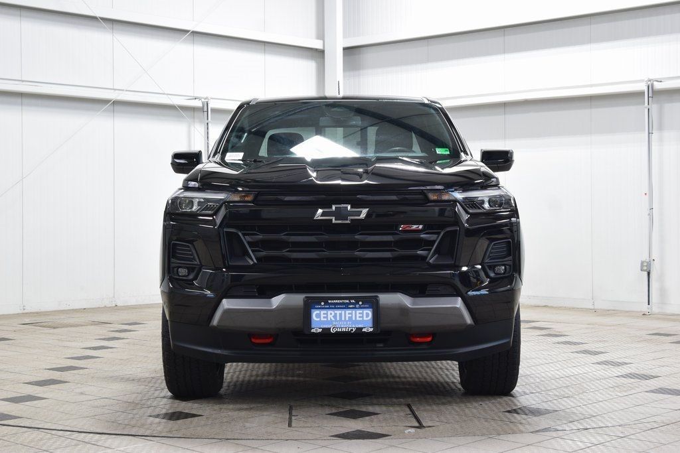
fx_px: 1133
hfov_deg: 33.4
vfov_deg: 22.6
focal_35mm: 60
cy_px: 226
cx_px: 340
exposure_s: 1/15
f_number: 6.3
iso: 720
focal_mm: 40
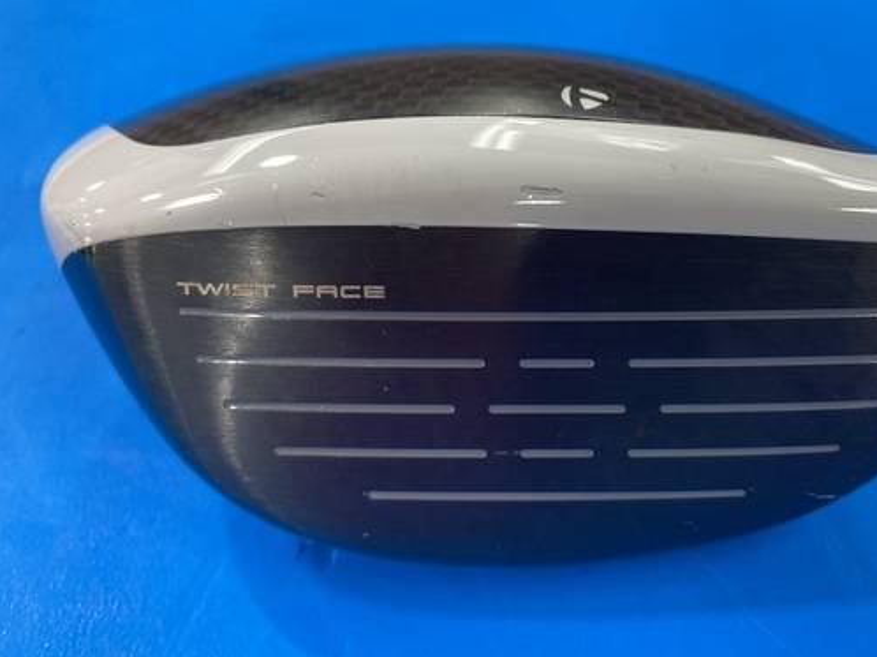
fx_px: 912
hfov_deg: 50.7
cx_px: 560
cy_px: 296
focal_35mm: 36
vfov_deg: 39.6
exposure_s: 1/50
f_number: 1.8
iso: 80
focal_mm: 3.99
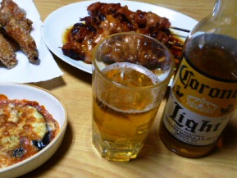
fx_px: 329
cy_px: 91
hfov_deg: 38.8
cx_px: 66
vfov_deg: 30.3
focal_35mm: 48
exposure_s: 1/10
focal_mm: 5.5
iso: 400
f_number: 3.1
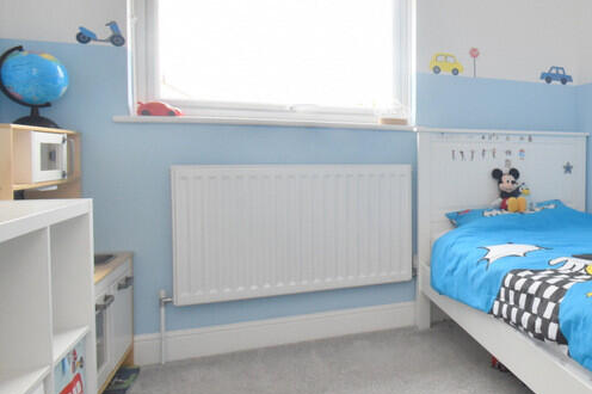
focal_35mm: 31
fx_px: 509
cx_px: 573
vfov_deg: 42.0
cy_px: 149
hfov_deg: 50.5
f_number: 9
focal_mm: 10
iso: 1000
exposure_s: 1/60
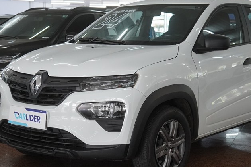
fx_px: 509
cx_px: 140
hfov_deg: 27.7
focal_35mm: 73
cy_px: 79
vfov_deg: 18.7
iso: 1250
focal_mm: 30
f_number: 4
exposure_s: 1/160
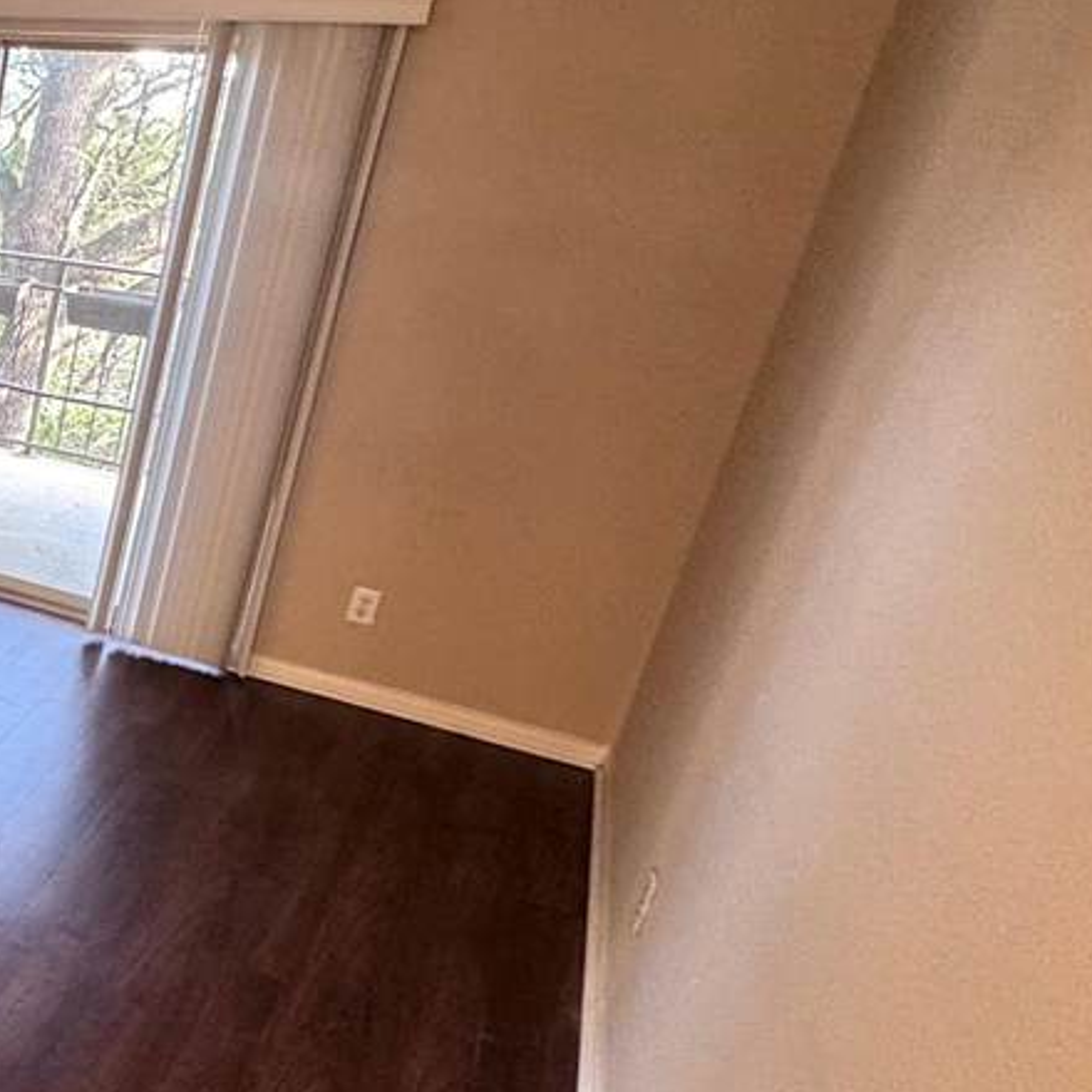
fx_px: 1285
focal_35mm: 36
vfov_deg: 46.0
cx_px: -417
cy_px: 546
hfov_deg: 31.6
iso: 500
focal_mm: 2.22
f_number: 2.2
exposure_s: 1/60
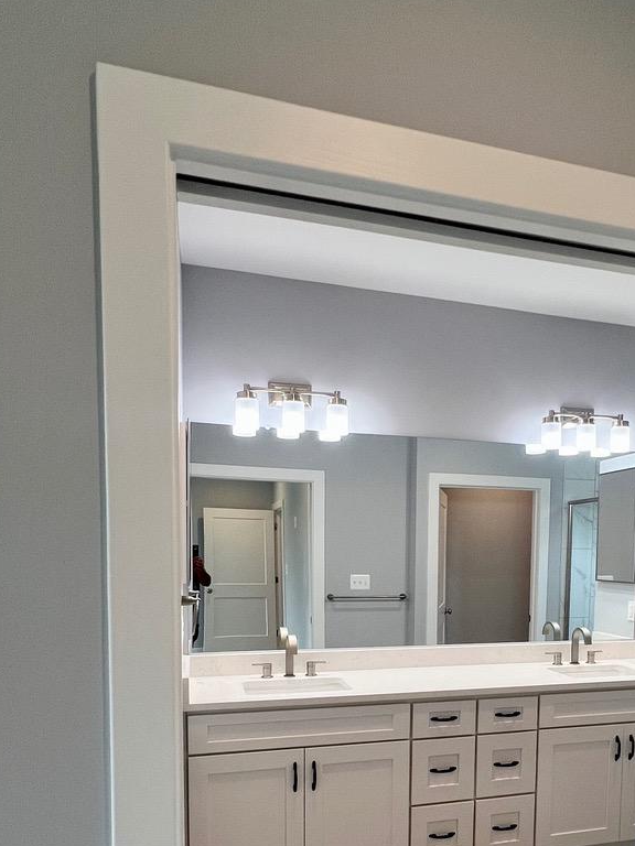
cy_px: 605
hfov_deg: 52.3
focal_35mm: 26
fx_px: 636
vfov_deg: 64.4
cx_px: 409
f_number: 1.8
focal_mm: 1.57
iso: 100
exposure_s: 1/120
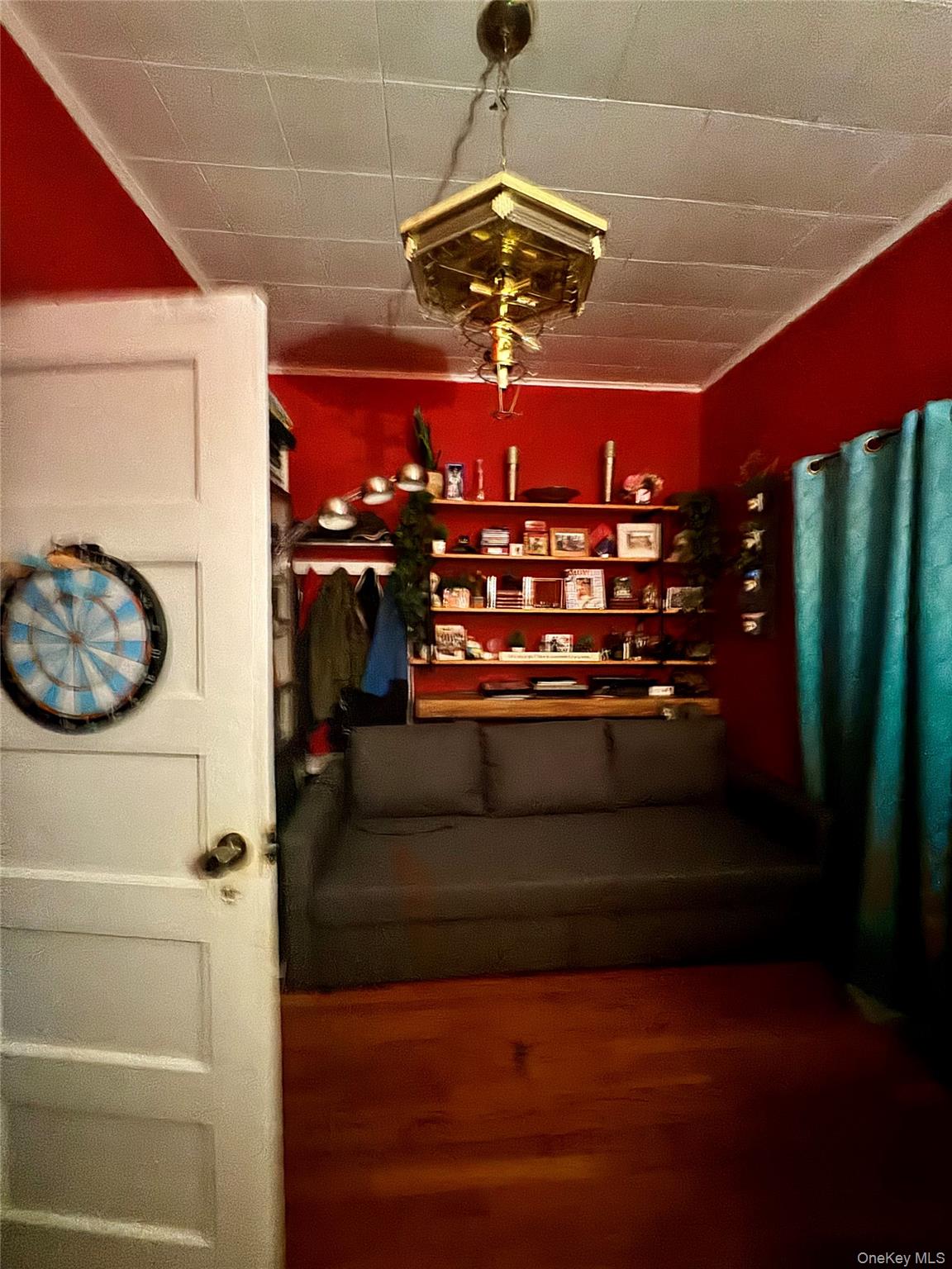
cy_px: 634
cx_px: 476
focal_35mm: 14
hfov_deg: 85.7
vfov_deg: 102.1
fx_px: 513
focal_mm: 2.22
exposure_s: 1/7
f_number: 2.2
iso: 1000
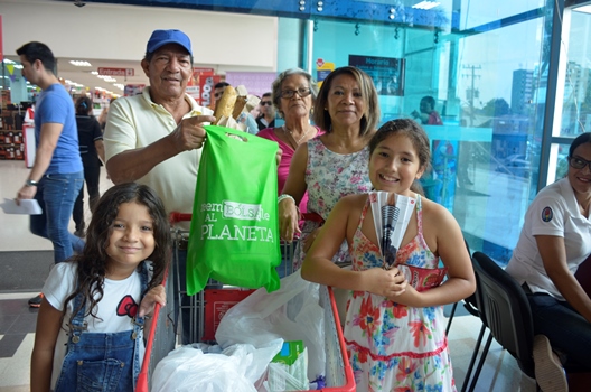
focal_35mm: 27
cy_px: 196
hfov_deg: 67.5
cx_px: 296
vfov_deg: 47.8
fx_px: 442
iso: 400
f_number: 3.5
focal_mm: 18
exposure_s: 1/100
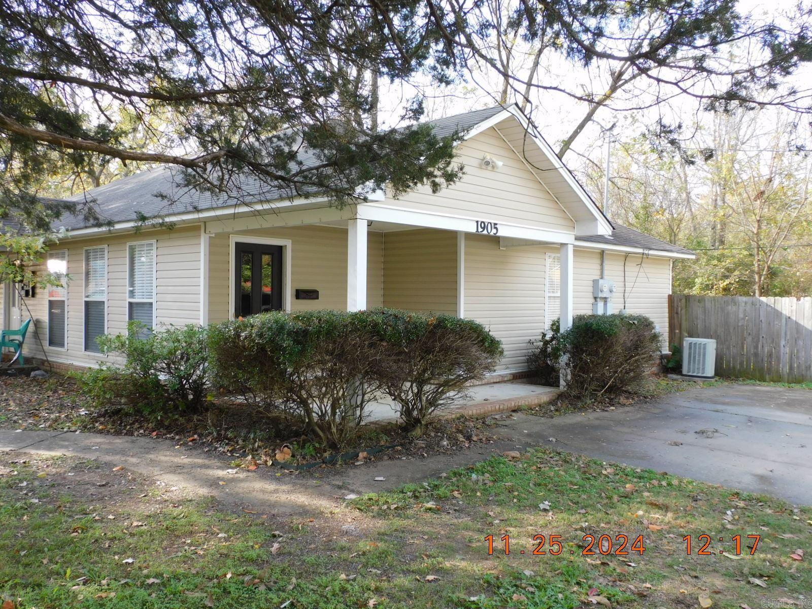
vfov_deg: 46.8
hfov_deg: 60.0
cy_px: 304
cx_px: 406
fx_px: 704
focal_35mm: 30
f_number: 3.5
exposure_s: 1/200
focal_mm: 5.4
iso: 125
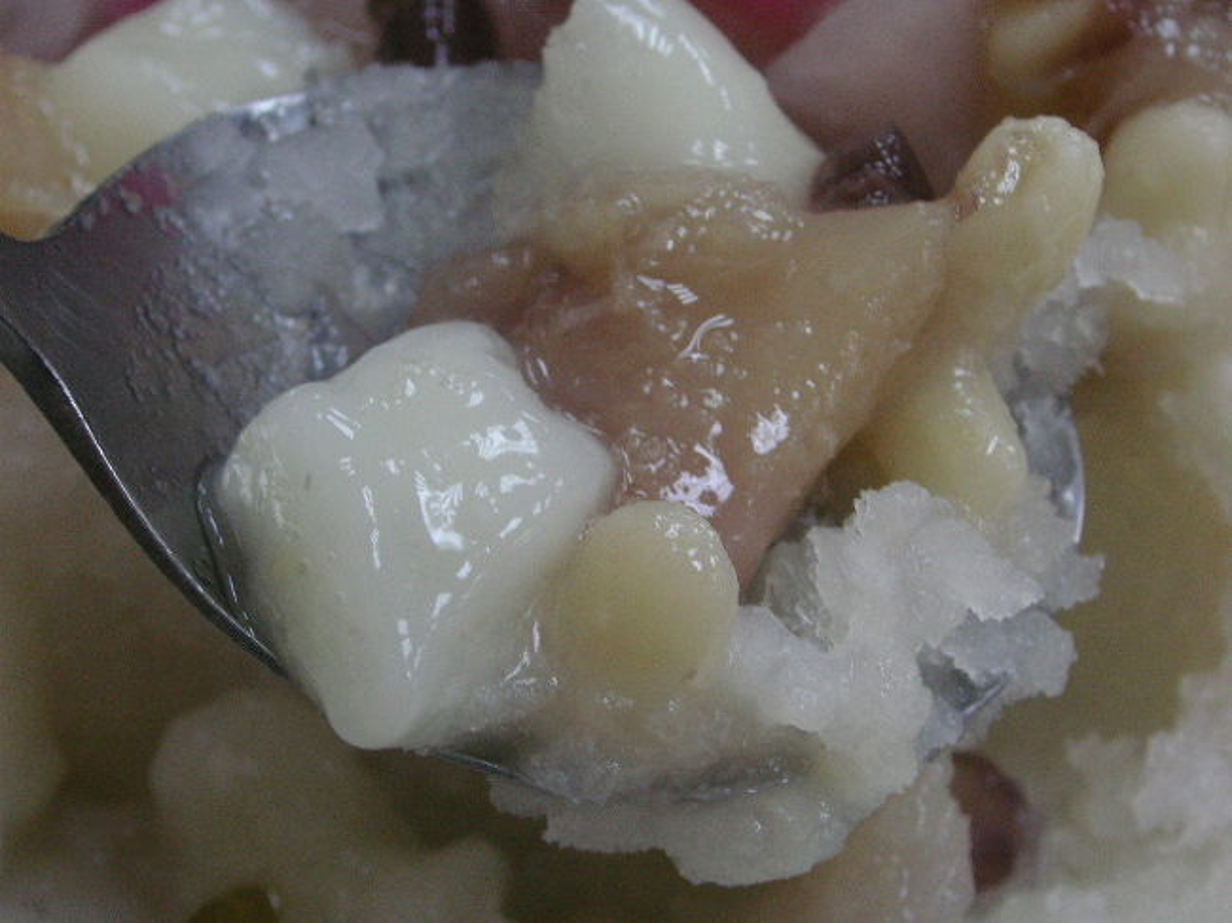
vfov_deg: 16.8
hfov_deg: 22.3
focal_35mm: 88
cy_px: 462
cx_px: 616
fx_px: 3131
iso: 100
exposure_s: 1/20
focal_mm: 14.6
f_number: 4.7
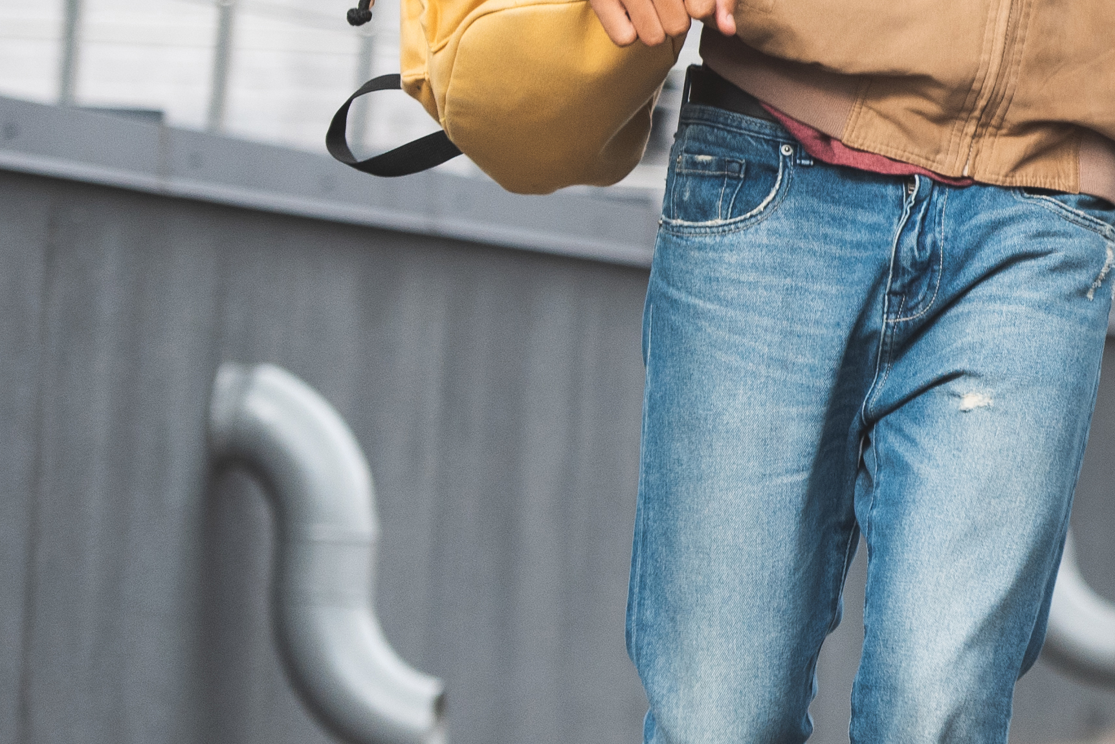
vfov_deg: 2.9
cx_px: 2057
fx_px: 14561
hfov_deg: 4.3
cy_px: -67
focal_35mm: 470
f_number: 3.5
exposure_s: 1/640
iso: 320
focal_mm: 110
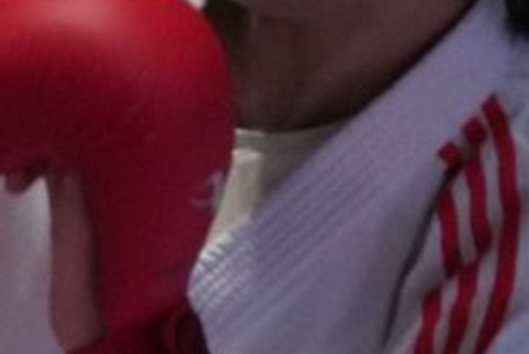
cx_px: -1250
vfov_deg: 1.0
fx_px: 21332
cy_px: 173
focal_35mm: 1450
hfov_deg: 1.4
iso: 8000
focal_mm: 200
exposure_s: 1/800
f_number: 2.8
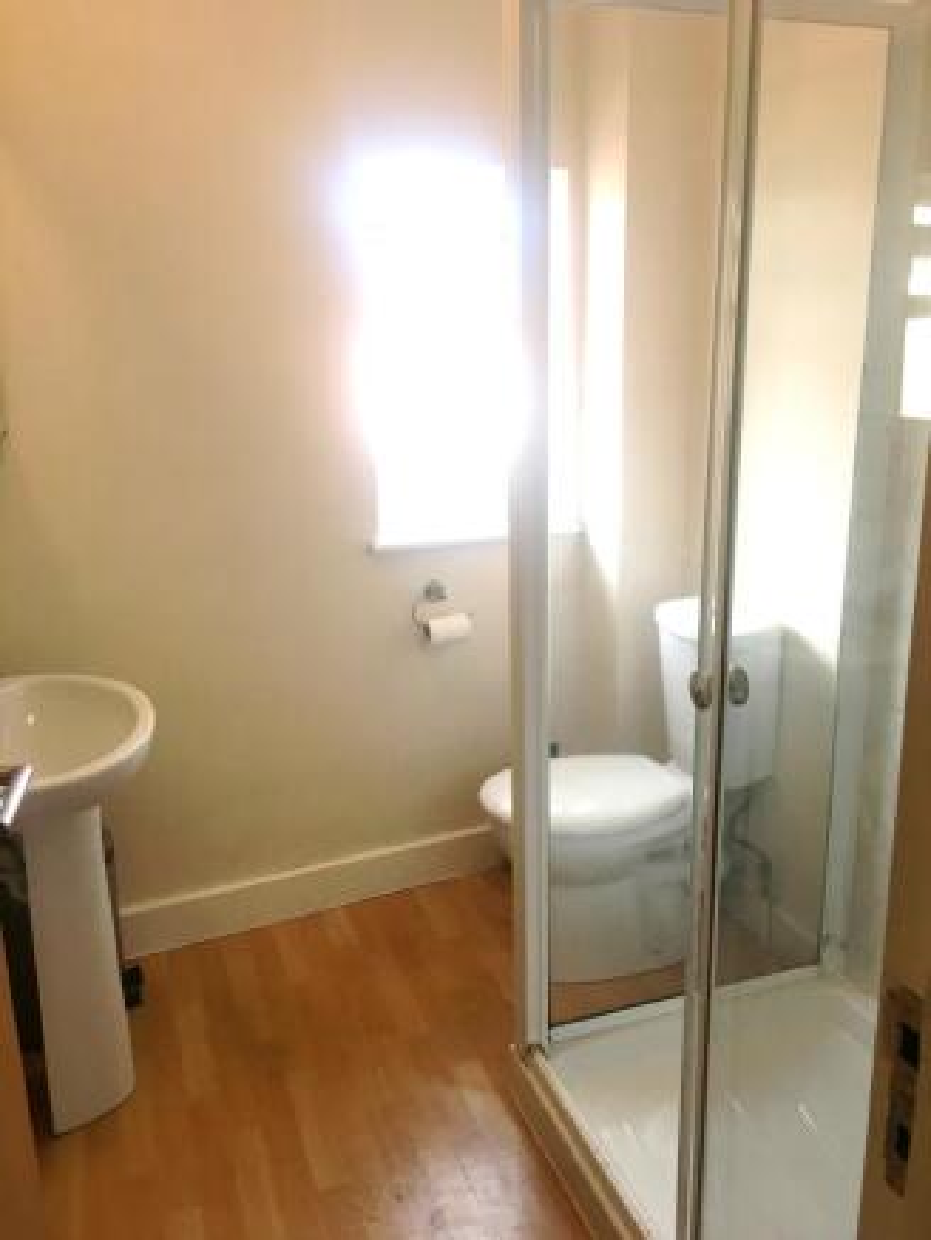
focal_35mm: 29
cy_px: 620
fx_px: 1039
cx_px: 466
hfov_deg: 48.2
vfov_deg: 61.6
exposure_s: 1/33
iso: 25
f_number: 2.2
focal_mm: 4.15
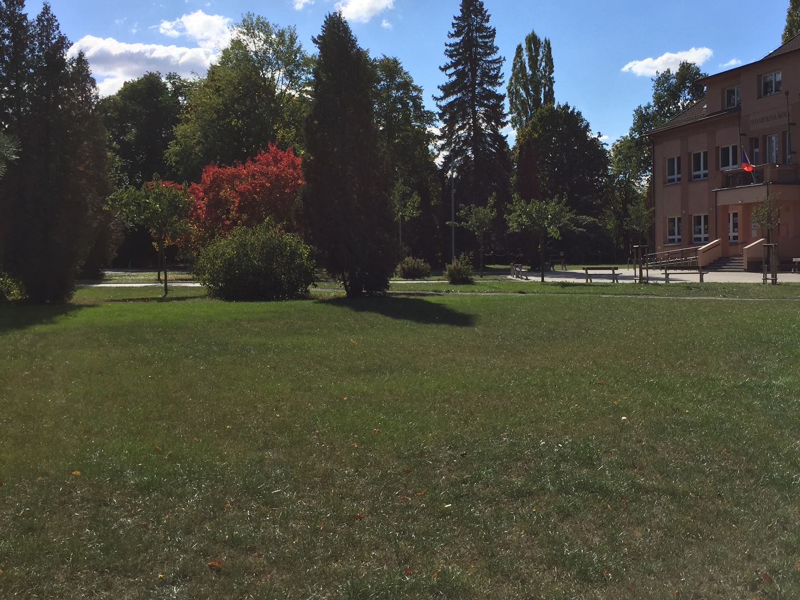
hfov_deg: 47.4
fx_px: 901
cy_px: 275
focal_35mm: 39
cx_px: 506
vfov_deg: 36.8
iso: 32
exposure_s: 1/2825
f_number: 2.2
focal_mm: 4.15
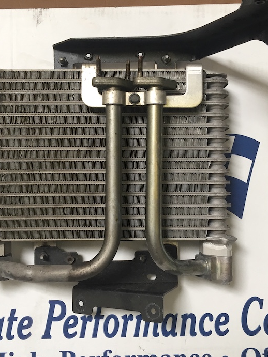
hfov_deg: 33.6
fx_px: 444
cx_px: 135
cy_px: 165
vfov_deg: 43.8
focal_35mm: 43
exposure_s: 1/30
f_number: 2.2
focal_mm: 4.15
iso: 32
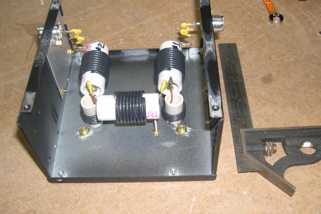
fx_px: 374
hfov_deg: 46.4
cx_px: 160
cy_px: 109
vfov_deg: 31.9
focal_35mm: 42
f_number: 2.8
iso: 100
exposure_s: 1/60
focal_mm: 8
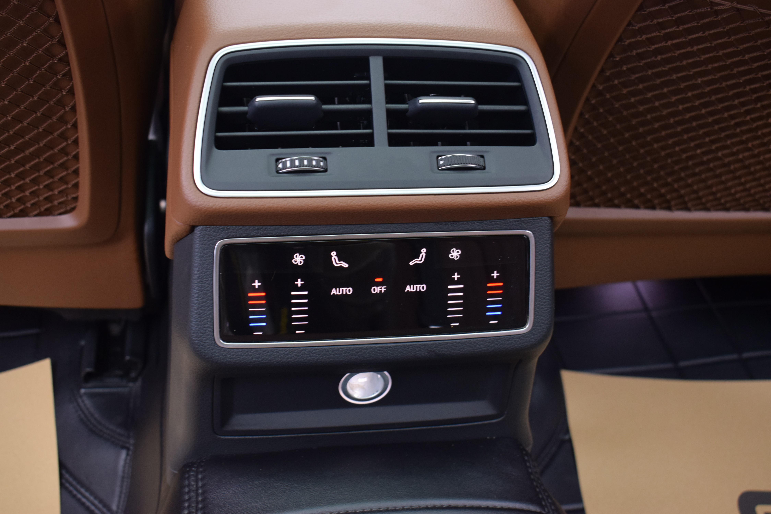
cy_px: 257
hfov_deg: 43.6
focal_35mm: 45
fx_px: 964
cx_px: 386
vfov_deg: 29.9
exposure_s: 1/20
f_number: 5.6
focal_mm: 30
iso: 1000
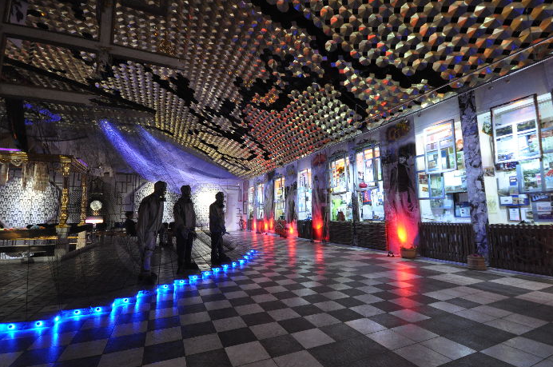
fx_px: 245
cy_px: 185
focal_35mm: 16
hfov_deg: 96.8
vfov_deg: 73.5
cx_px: 280
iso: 1600
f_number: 4
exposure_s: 1/8
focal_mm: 10
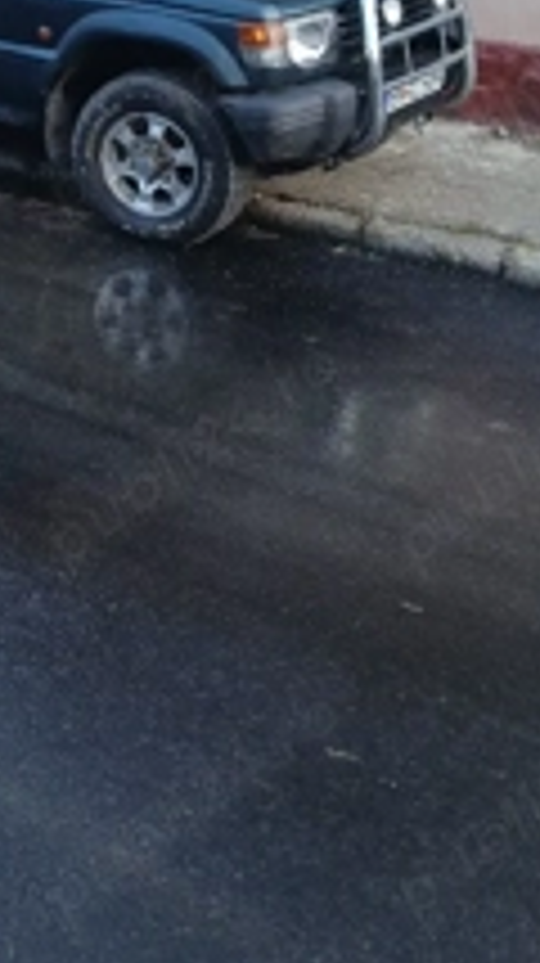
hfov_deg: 21.3
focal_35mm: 53
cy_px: 158
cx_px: -68
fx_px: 1352
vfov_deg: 37.4
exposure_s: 1/50.3
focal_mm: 3.98
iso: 50
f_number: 1.8
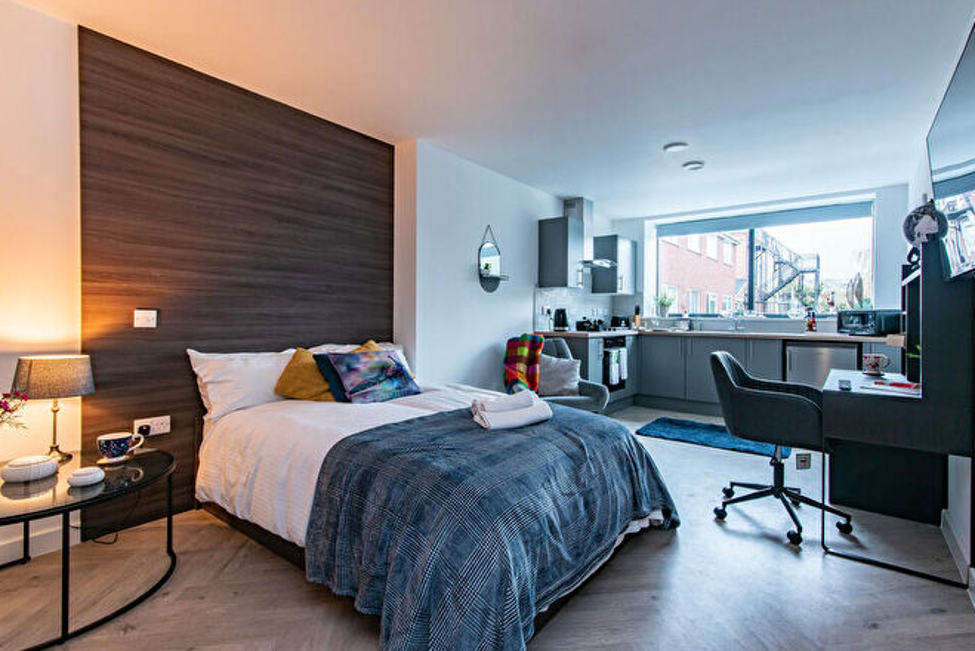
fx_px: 461
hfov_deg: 93.2
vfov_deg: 70.5
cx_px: 512
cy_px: 311
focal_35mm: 17
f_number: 14
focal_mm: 16
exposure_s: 1/2.5
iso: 100
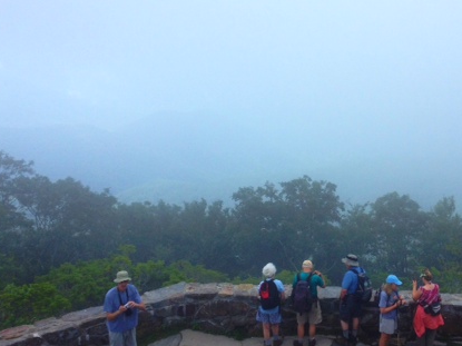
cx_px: 322
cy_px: 187
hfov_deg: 35.1
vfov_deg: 27.0
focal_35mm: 54
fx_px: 720
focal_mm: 4.28
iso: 50
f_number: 2.4
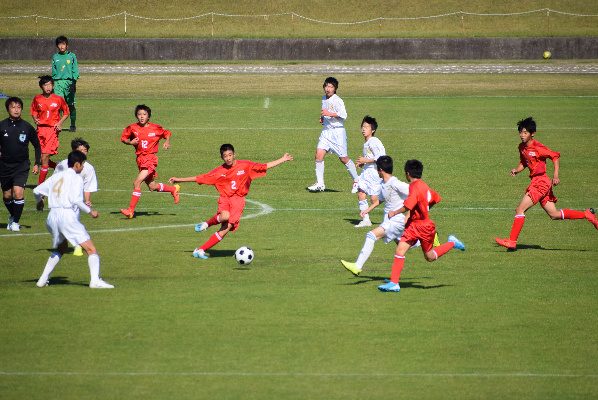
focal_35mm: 450
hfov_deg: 4.6
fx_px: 7481
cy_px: 200
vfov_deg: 3.1
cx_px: 299
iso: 400
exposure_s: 1/2000
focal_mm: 300
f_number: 7.1
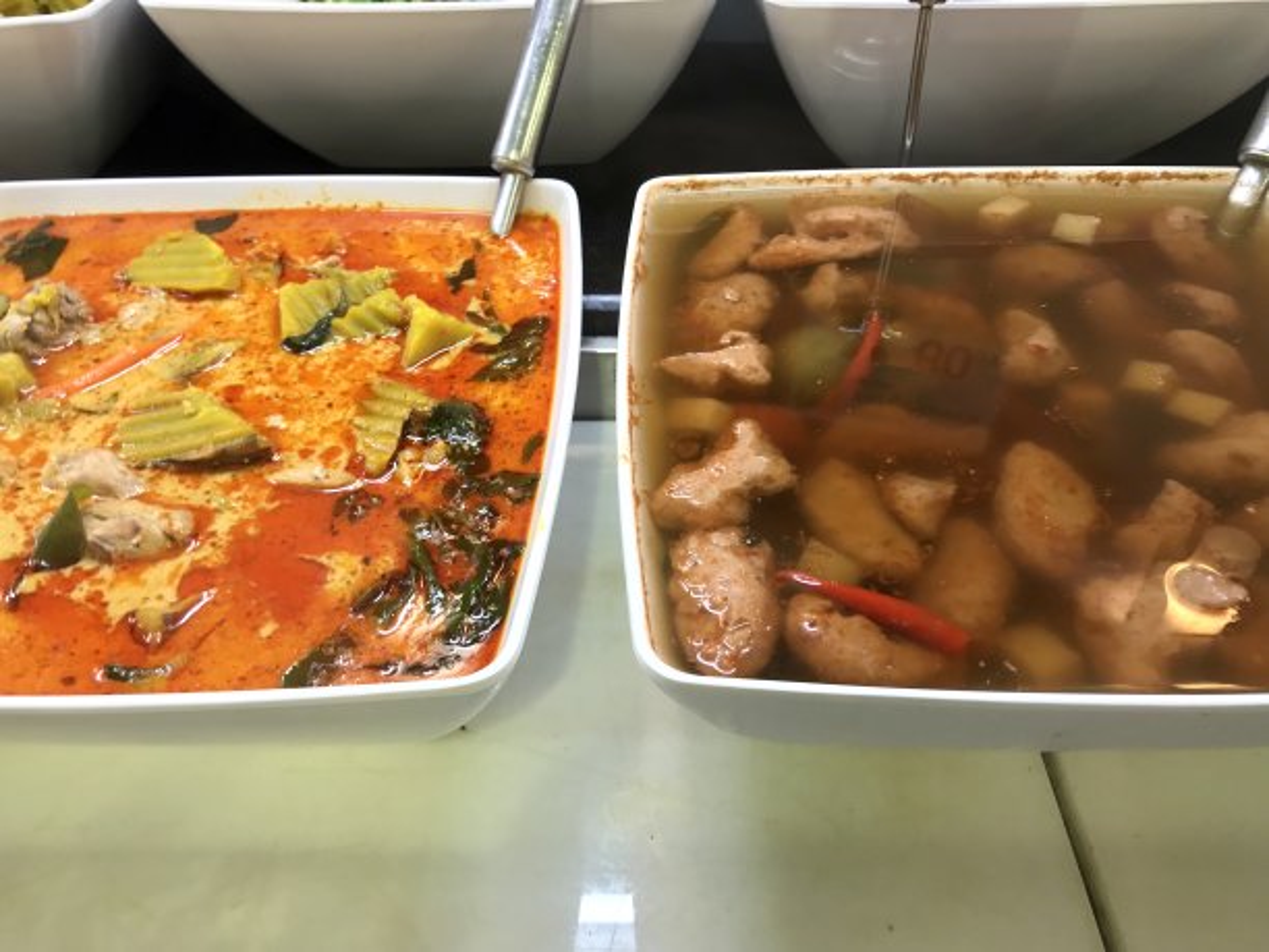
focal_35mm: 28
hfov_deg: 63.4
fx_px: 1026
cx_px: 634
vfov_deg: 49.7
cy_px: 476
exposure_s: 1/33
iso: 40
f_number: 1.8
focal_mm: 3.99
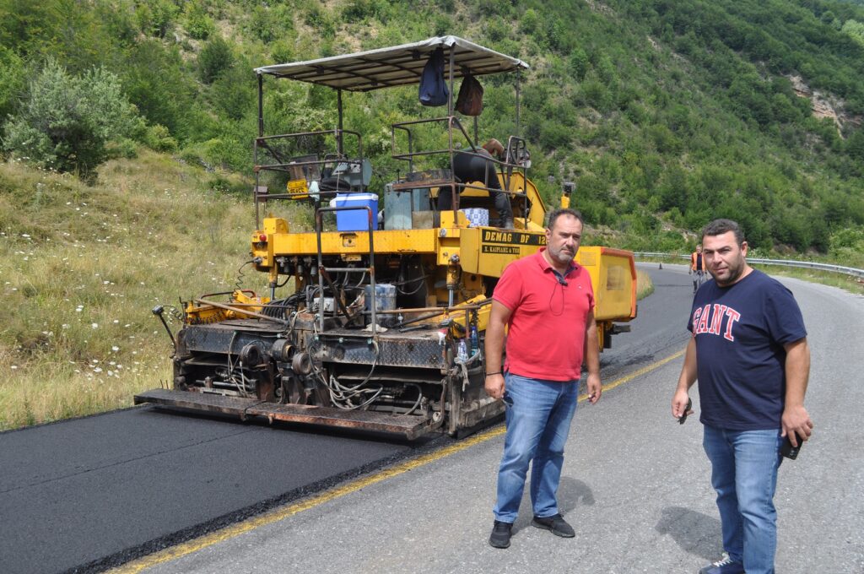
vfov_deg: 39.9
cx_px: 432
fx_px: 791
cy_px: 287
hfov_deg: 57.3
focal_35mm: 33
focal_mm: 22
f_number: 8
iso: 200
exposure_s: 1/250
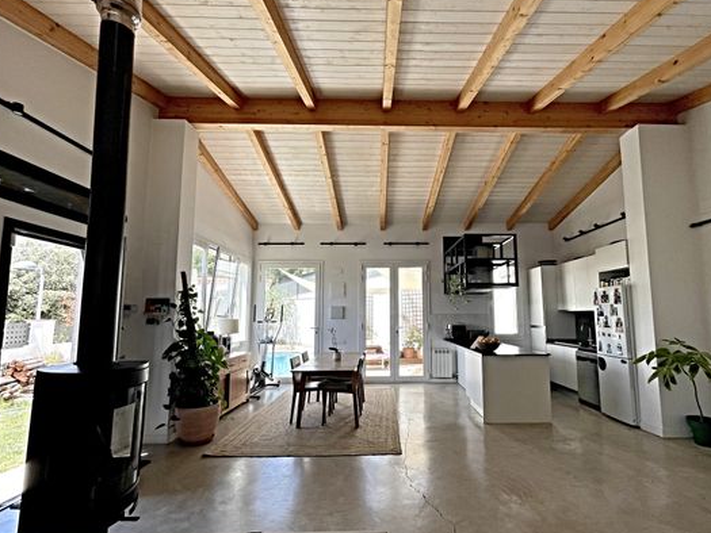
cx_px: 386
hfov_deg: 94.3
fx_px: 329
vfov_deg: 78.0
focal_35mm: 16
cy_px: 284
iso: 25
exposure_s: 1/268
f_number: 2.4
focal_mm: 1.54
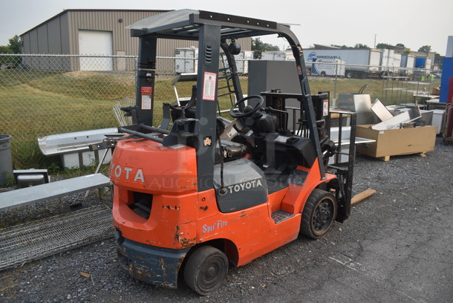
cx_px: 226
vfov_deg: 48.0
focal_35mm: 27
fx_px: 340
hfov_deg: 67.3
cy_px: 152
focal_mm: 18
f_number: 6.3
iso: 100
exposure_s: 1/125
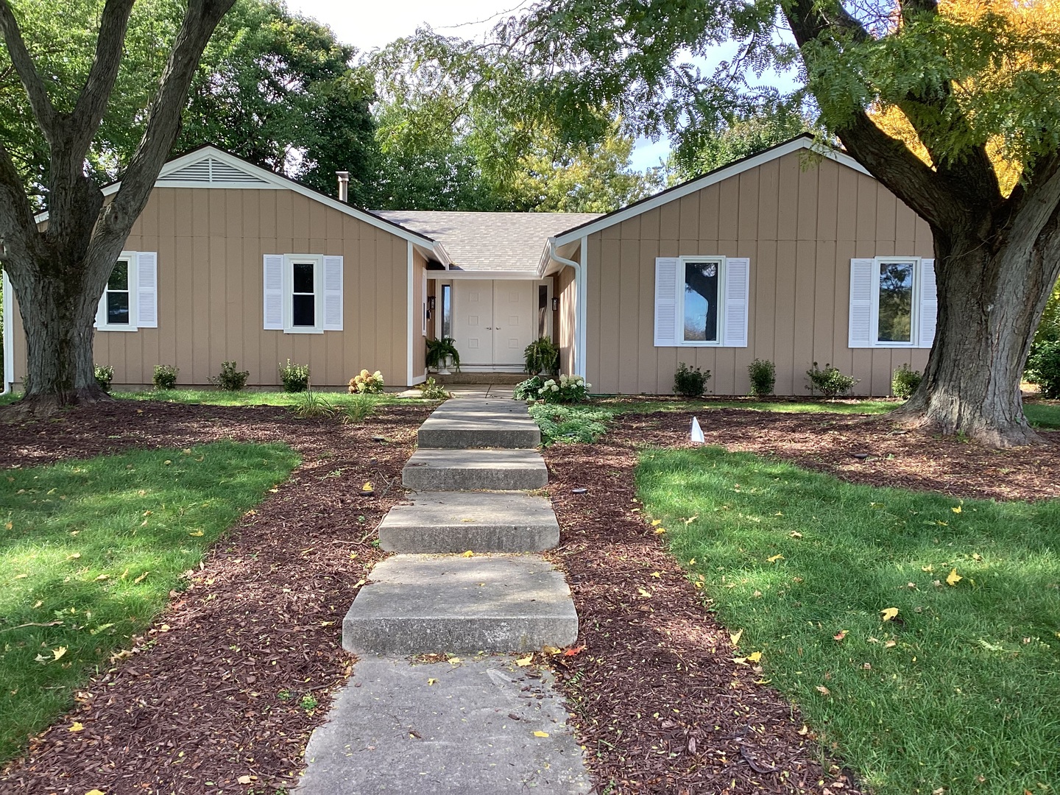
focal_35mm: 31
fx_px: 949
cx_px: 530
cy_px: 398
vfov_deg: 45.4
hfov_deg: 58.4
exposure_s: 1/120
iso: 25
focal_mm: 3.3
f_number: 2.4
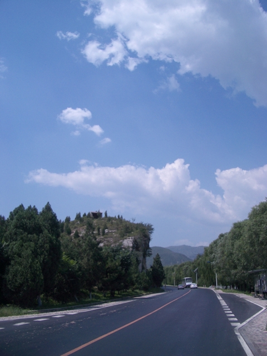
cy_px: 178
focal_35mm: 35
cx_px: 134
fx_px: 360
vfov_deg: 52.6
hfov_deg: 40.7
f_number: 4.3
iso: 50
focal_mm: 5.8
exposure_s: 1/1000
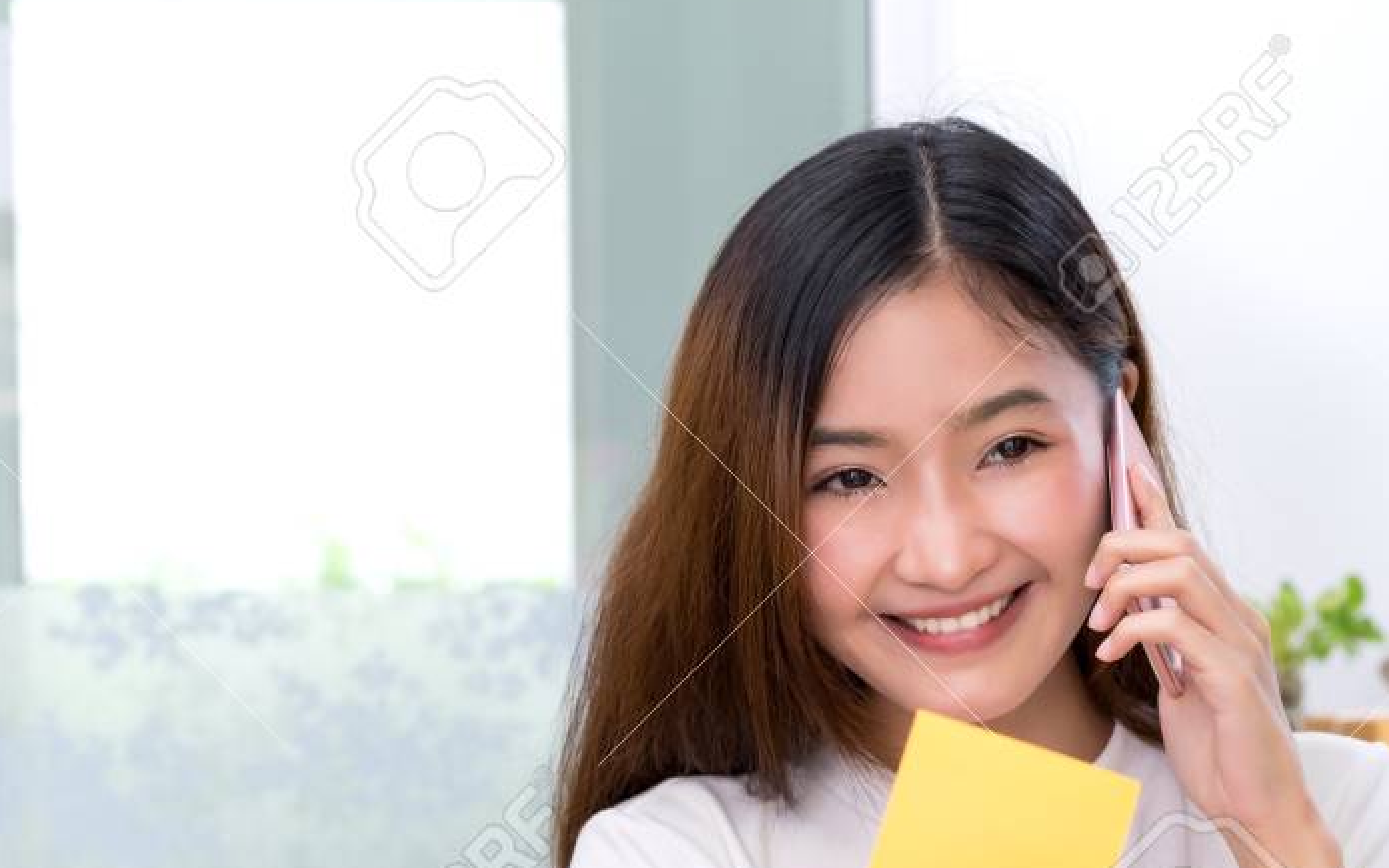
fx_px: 3975
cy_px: 836
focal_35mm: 105
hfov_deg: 19.8
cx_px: 811
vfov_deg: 12.3
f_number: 4.5
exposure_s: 1/250
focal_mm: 55
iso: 320
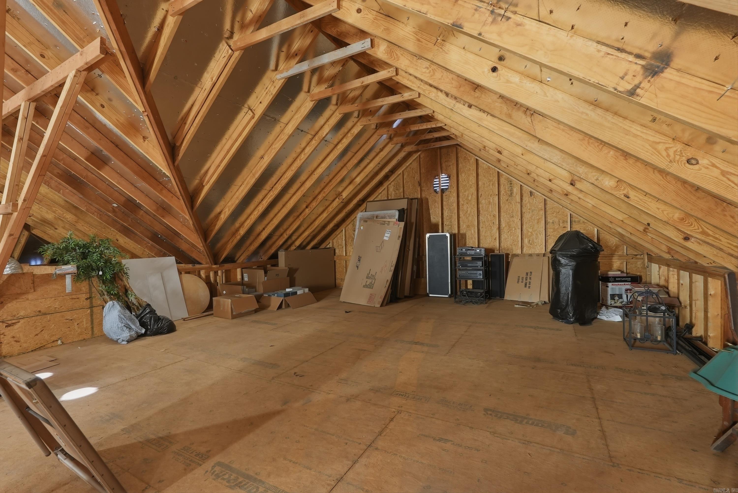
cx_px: 369
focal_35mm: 16
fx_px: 328
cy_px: 246
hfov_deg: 96.7
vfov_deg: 73.8
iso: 640
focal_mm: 16
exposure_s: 1
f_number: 9
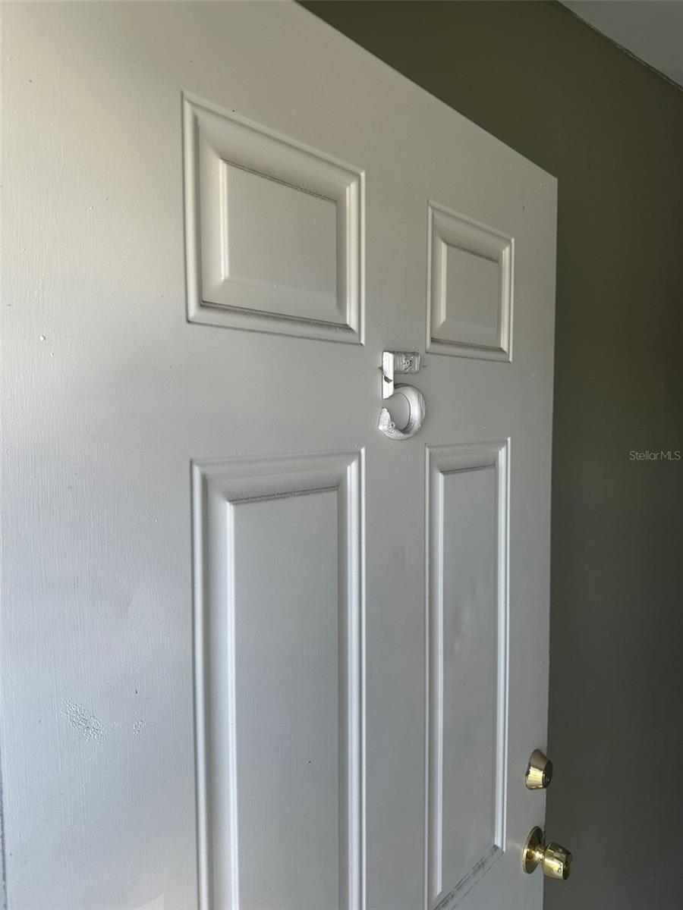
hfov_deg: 56.8
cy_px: 455
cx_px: 342
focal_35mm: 24
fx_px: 631
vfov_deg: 71.6
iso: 80
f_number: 1.78
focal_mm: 6.86
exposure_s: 1/121
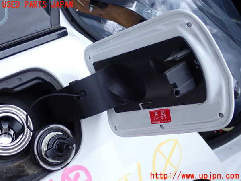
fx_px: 376
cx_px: 120
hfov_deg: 35.5
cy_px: 90
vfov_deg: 27.0
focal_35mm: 54
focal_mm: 9.65
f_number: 3.3
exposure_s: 1/125
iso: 200
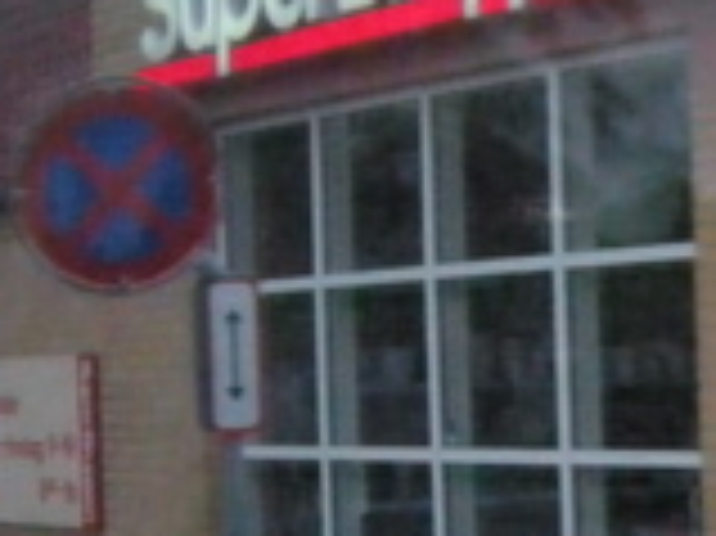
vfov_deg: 11.2
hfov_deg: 14.5
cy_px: 356
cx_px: 869
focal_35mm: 132
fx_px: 2728
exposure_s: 1/123
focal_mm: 5.9
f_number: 3.8
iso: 800
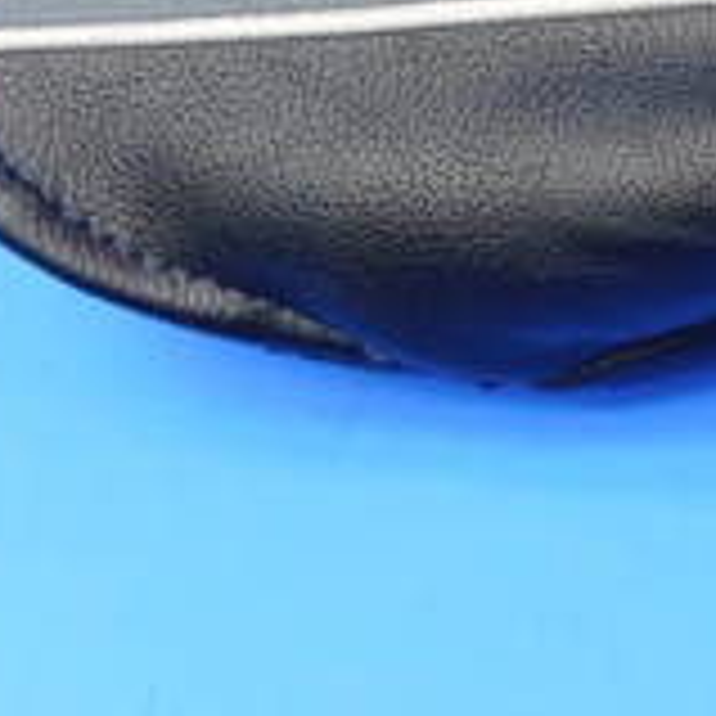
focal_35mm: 89
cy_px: 0
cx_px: 1157
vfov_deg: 19.0
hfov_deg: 17.1
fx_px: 2083
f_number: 3.7
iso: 160
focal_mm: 4.5
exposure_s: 1/30
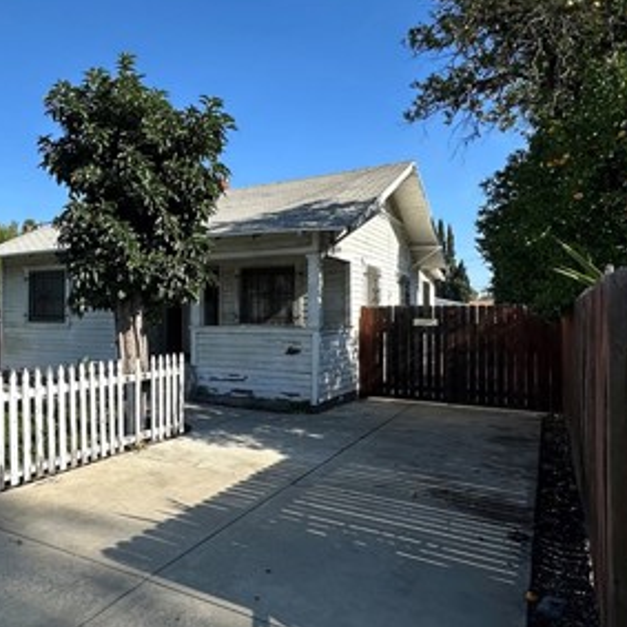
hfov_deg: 53.6
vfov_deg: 57.3
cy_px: 308
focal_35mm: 28
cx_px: 129
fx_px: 574
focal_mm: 2.22
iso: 50
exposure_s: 1/1667
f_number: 2.2
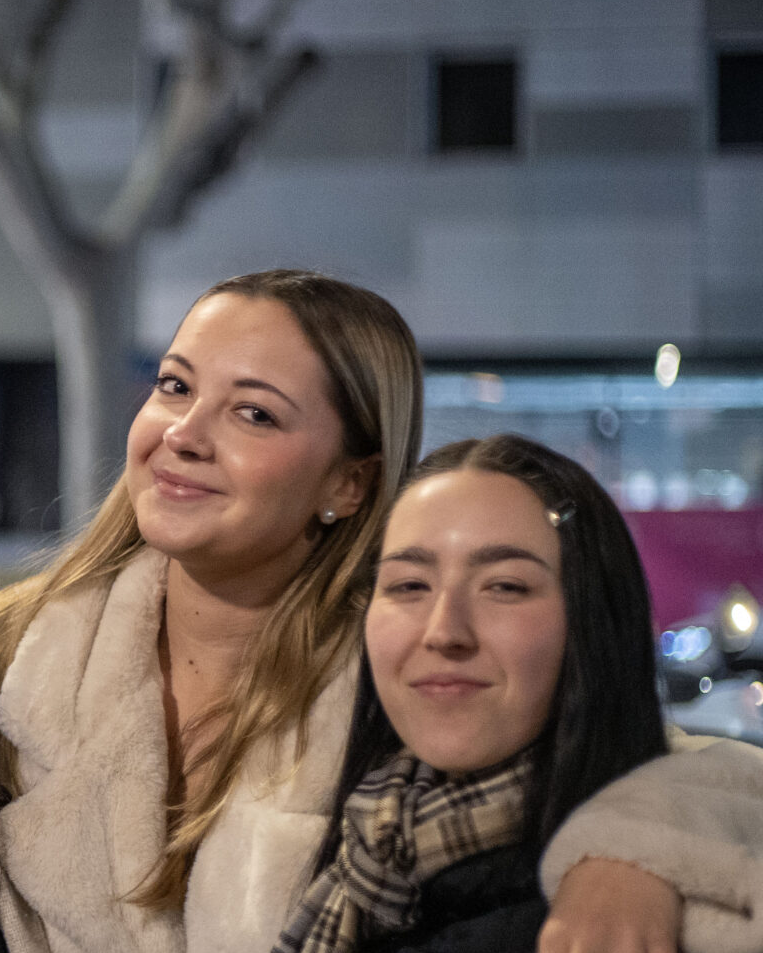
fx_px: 3555
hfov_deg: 11.7
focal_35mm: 126
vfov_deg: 15.3
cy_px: 560
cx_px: -373
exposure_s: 1/100
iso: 2500
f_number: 1.8
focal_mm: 50
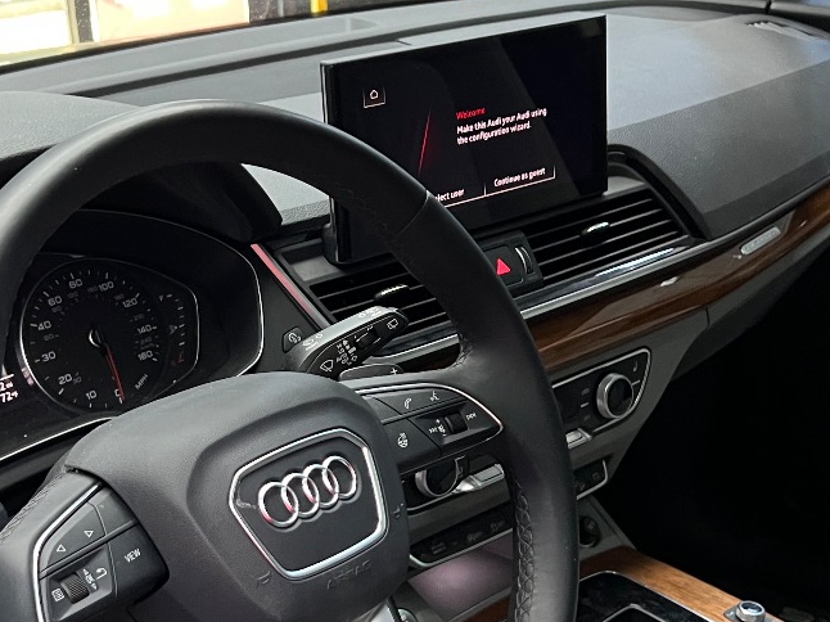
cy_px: 319
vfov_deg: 25.2
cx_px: 305
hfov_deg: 33.1
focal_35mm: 58
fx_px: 1390
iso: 320
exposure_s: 1/60
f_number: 1.5
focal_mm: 5.7
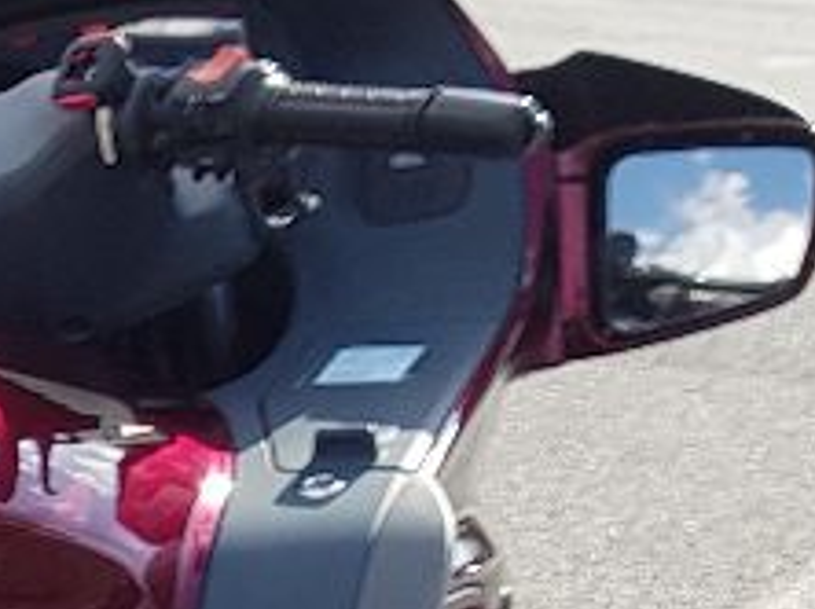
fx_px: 3528
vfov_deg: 9.2
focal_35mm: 150
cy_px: 1225
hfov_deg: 11.9
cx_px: -786
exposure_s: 1/948
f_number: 1.7
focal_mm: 4.2
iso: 40
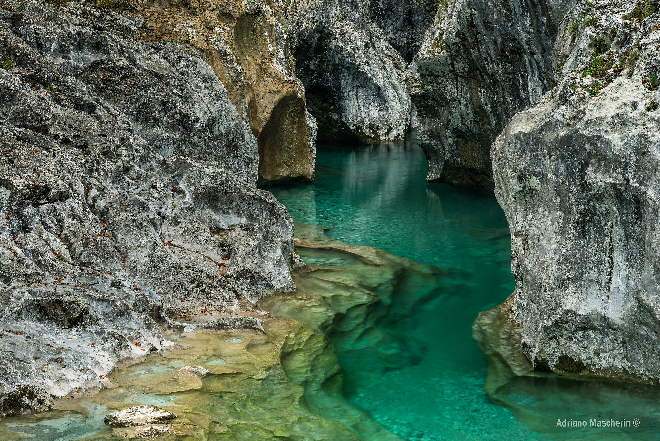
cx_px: 330
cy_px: 220
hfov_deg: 25.4
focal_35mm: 80
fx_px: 1467
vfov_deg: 17.1
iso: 64
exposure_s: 1
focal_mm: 80
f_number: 16
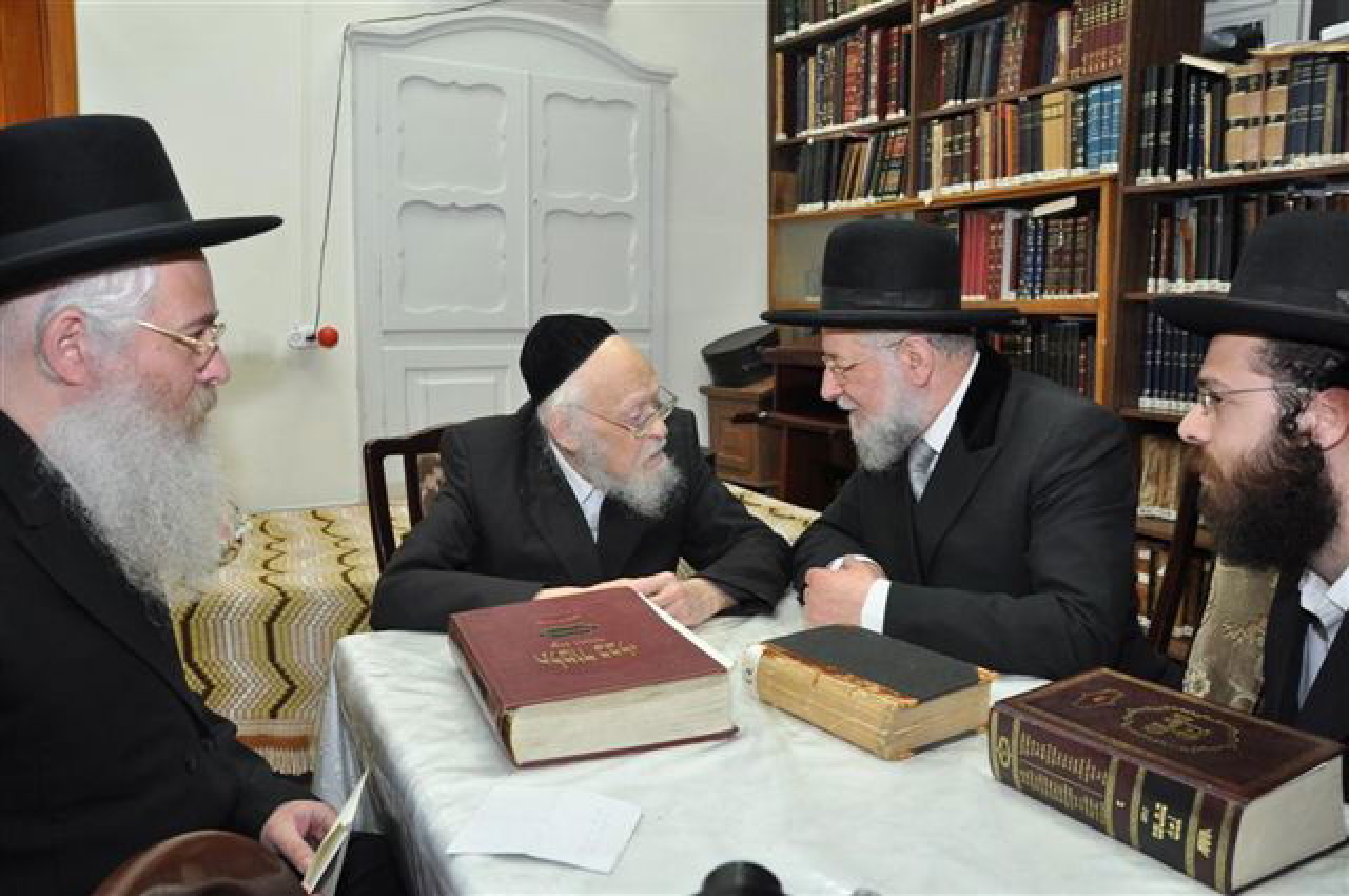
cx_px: 674
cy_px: 448
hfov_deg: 67.4
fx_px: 1010
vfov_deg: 47.8
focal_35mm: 27
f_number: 5
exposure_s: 1/60
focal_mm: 18
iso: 640
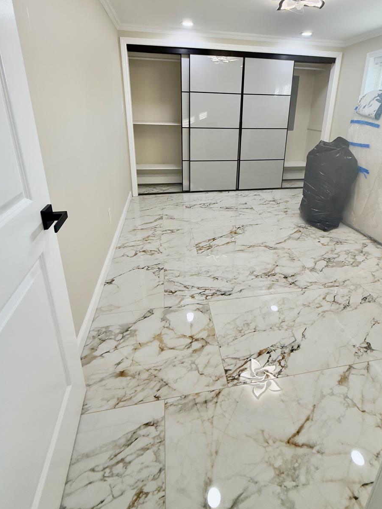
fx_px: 265
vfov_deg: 86.3
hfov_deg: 71.3
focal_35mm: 18
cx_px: 217
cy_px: 197
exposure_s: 1/120
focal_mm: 2.22
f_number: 2.2
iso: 80
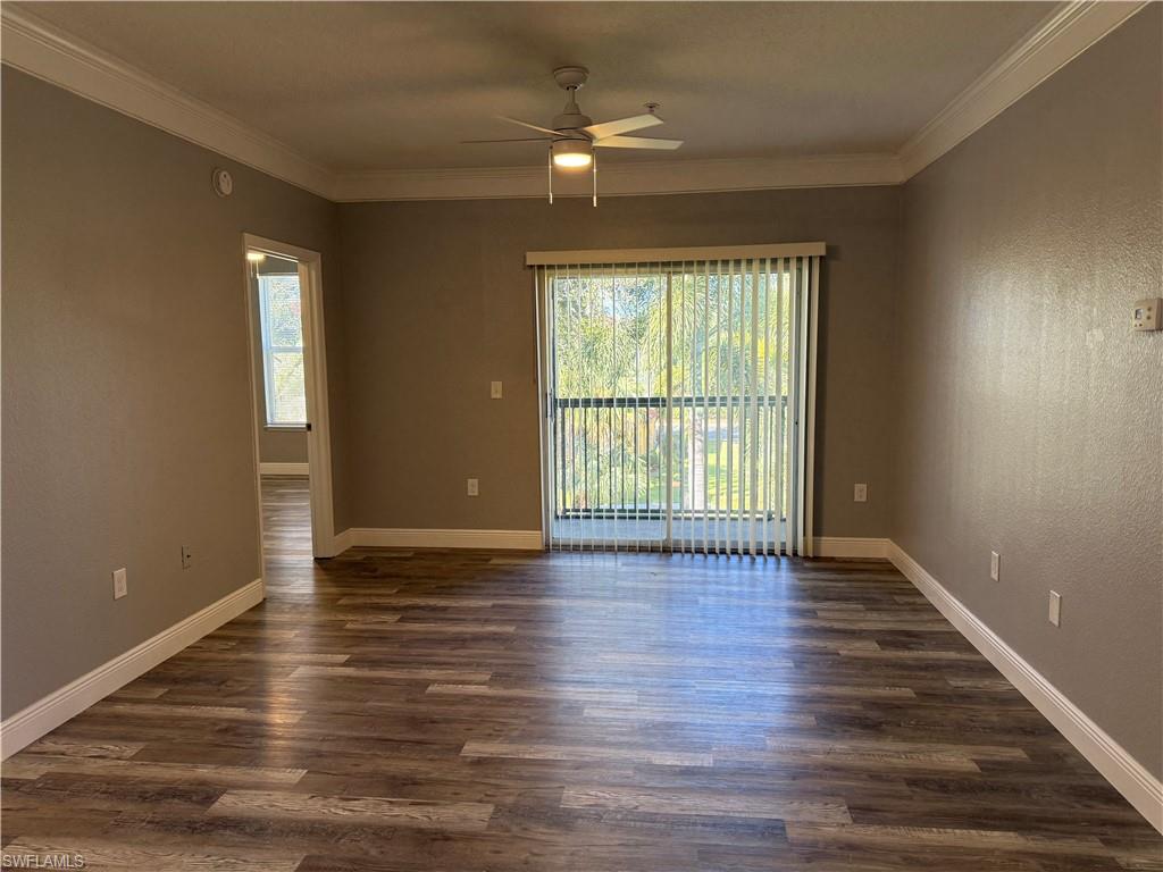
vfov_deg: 56.8
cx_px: 582
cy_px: 436
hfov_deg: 71.6
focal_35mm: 24
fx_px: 806
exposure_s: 1/158
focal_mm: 6.76
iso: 160
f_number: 1.78
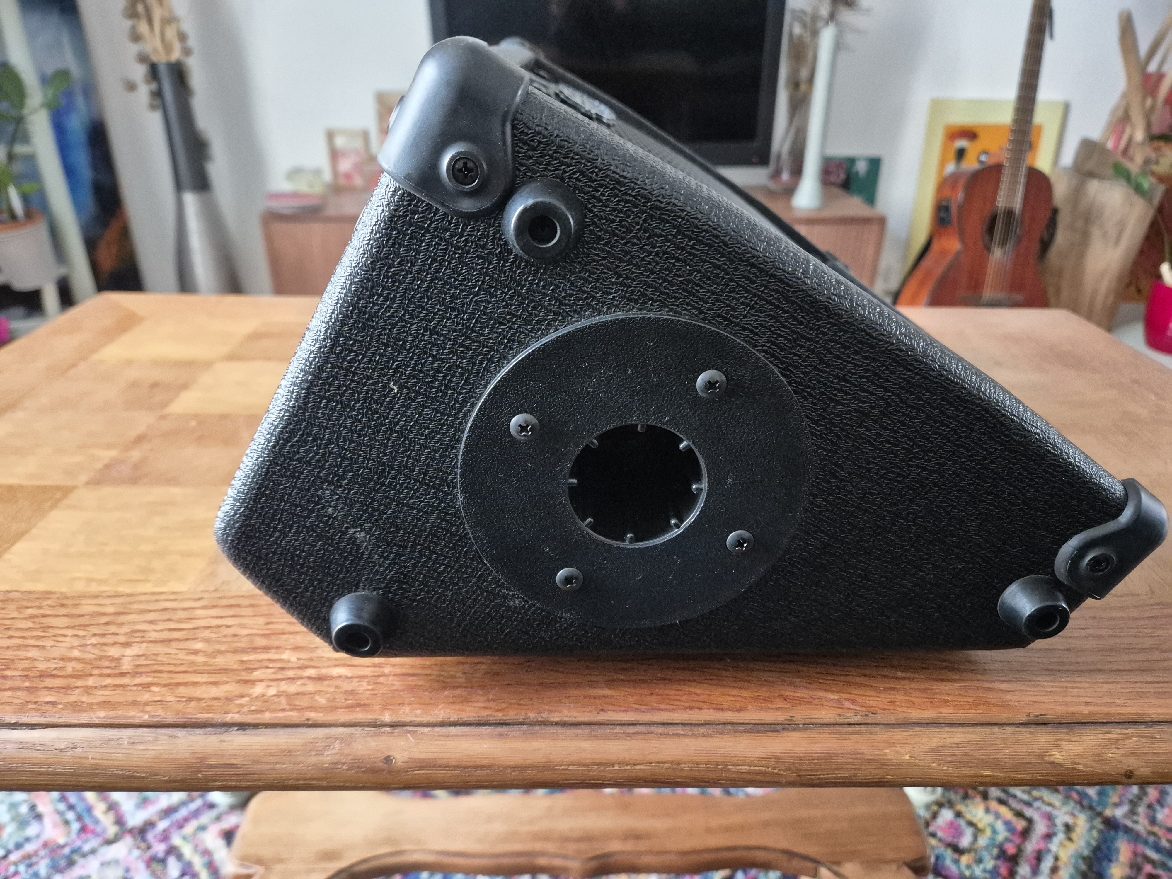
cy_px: 440
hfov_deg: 73.9
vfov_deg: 58.9
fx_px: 779
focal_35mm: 23
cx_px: 586
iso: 2000
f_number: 1.8
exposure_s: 1/100
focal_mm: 5.4
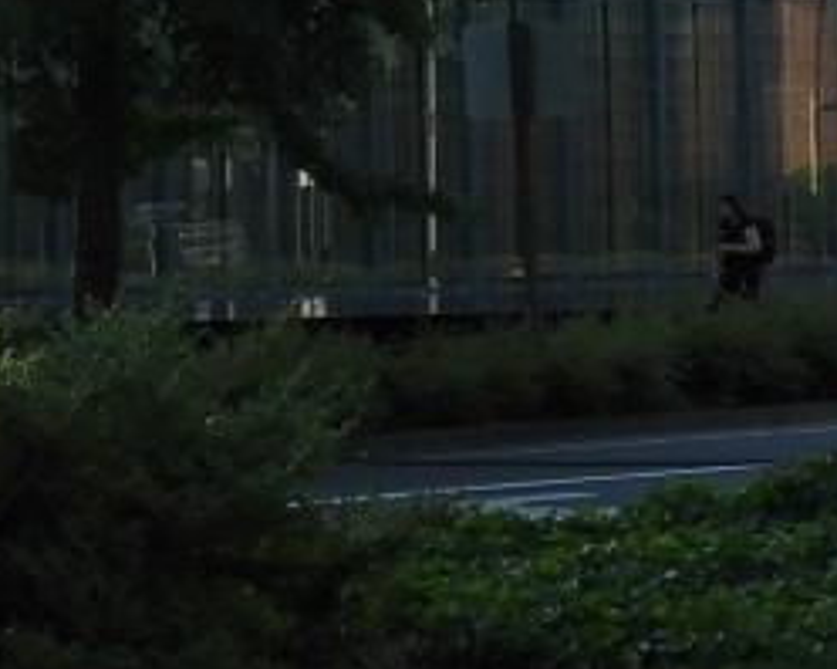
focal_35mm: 187
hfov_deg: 10.2
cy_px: -88
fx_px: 4629
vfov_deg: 8.2
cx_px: -145
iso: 100
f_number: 3.6
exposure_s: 1/400
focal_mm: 5.9
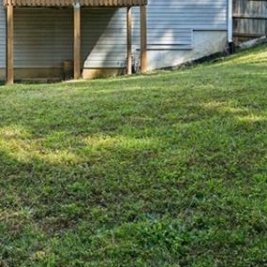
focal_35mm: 58
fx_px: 506
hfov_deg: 27.5
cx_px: -14
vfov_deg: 28.4
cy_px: 25
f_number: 8
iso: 100
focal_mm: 19
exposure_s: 1/160
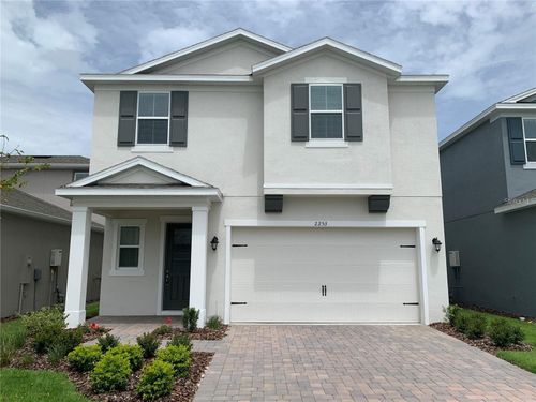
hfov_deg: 67.3
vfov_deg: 53.1
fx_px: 403
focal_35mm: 26
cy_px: 201
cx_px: 268
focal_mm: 4.25
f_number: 1.8
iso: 25
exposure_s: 1/4464
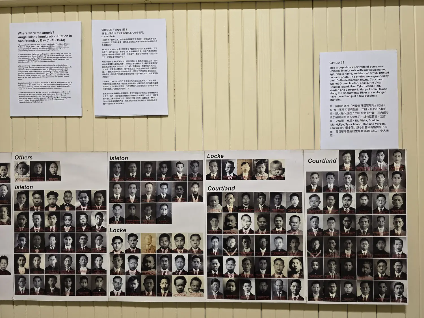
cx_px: 212
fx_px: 282
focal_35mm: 23
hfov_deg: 73.9
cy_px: 159
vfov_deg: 58.9
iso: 200
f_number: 1.7
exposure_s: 1/120
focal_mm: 6.3
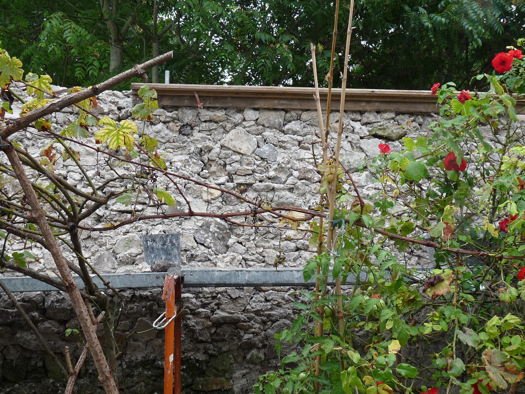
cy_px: 197
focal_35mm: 41
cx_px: 262
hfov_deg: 45.8
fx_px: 622
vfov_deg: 35.1
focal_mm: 5
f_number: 3.2
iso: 100
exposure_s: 1/125
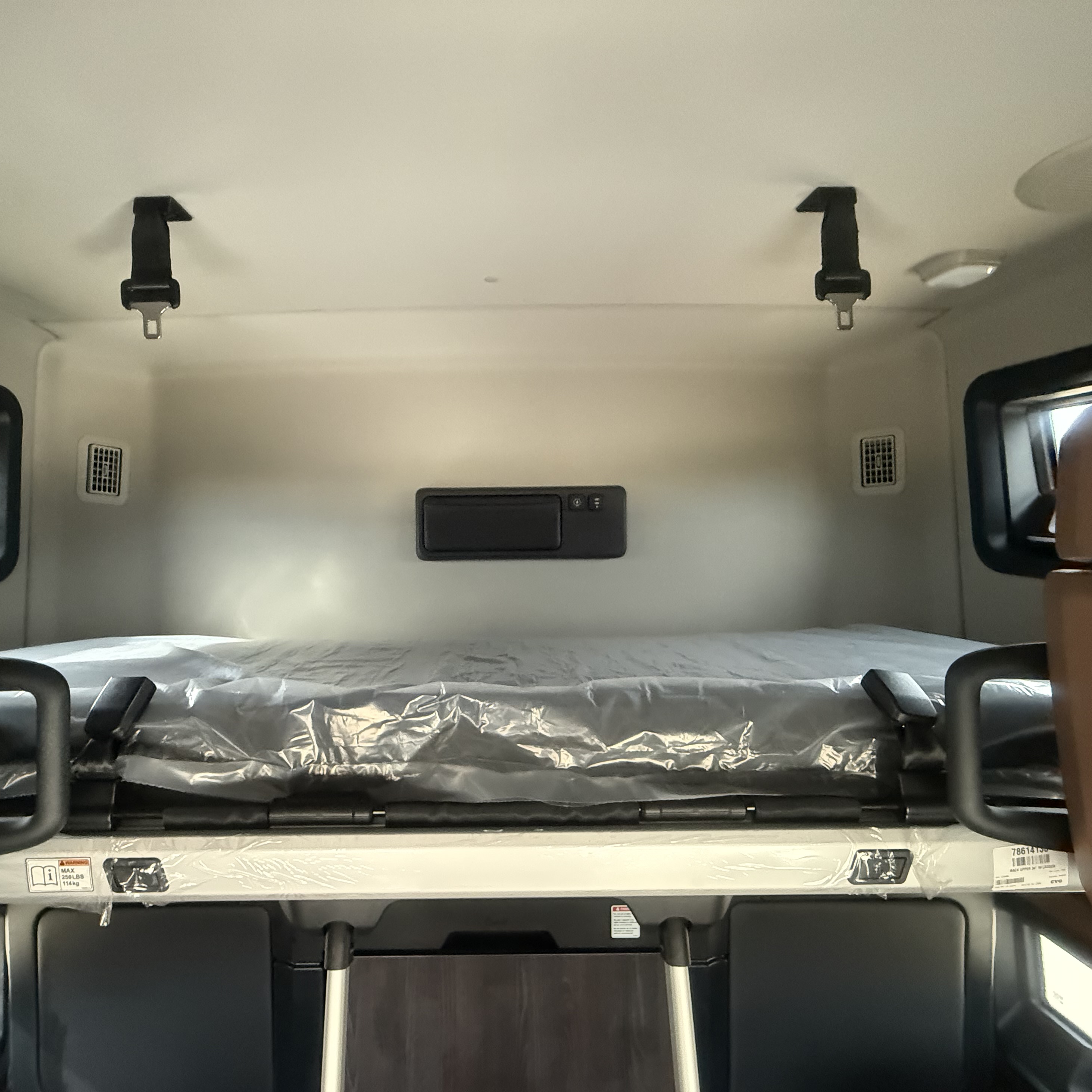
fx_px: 607
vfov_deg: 84.0
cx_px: 483
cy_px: 559
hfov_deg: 83.6
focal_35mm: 17
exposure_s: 1/60
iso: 1000
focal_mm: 2.22
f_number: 2.2
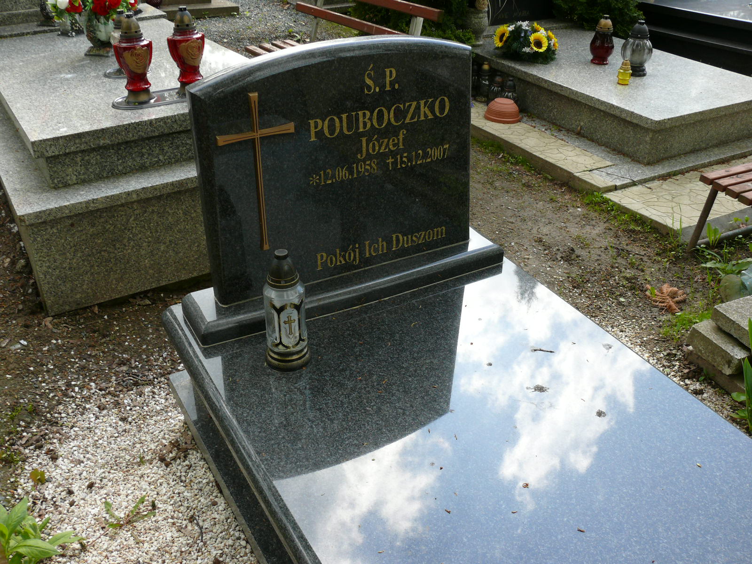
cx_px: 376
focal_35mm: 35
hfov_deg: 52.6
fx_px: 760
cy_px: 282
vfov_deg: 40.7
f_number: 4
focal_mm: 7.5
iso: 100
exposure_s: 1/160
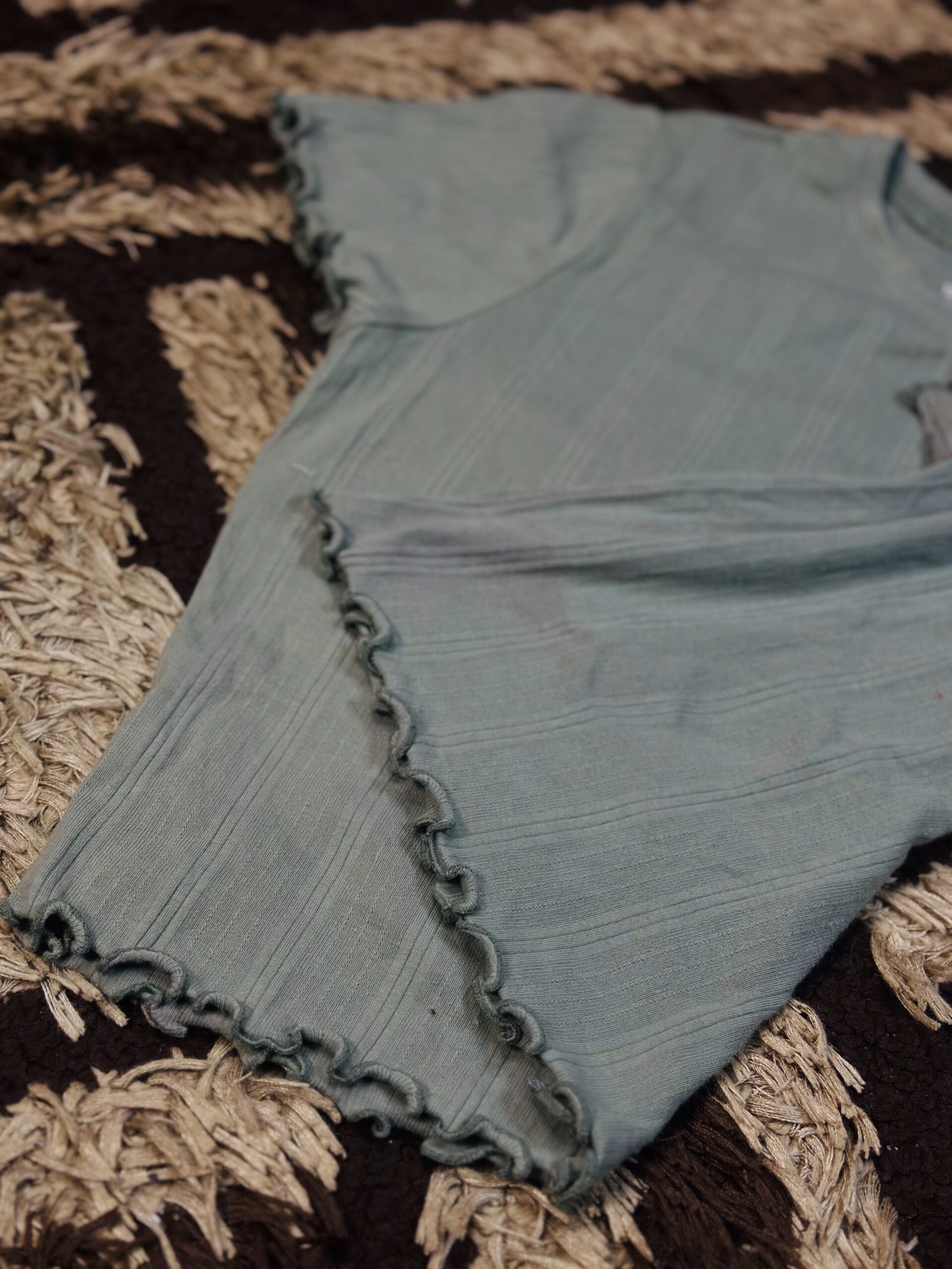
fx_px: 1760
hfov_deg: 30.3
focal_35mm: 48
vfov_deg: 39.7
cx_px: 476
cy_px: 634
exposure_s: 1/324
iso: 80
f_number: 1.78
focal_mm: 6.86
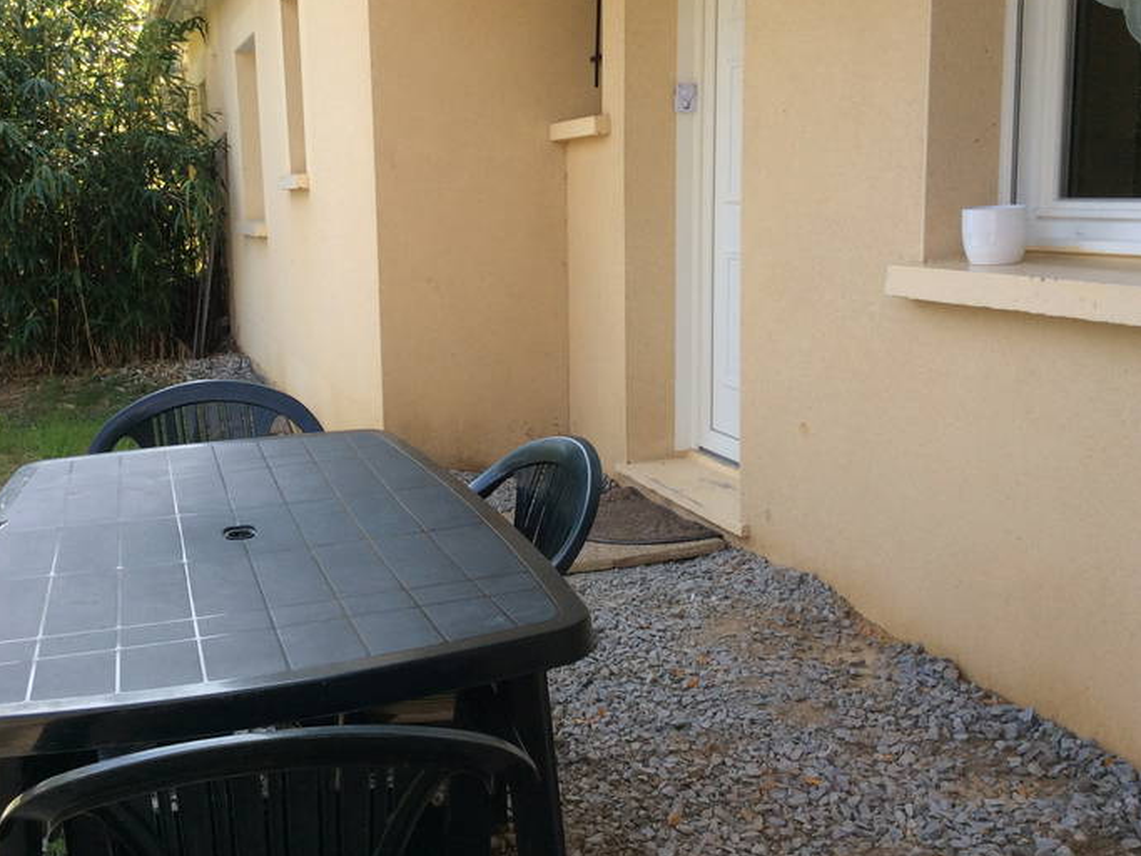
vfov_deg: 38.6
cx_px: 483
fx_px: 1219
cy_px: 366
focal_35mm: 37
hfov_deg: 50.0
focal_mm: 3.3
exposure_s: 1/176
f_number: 2.4
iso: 32
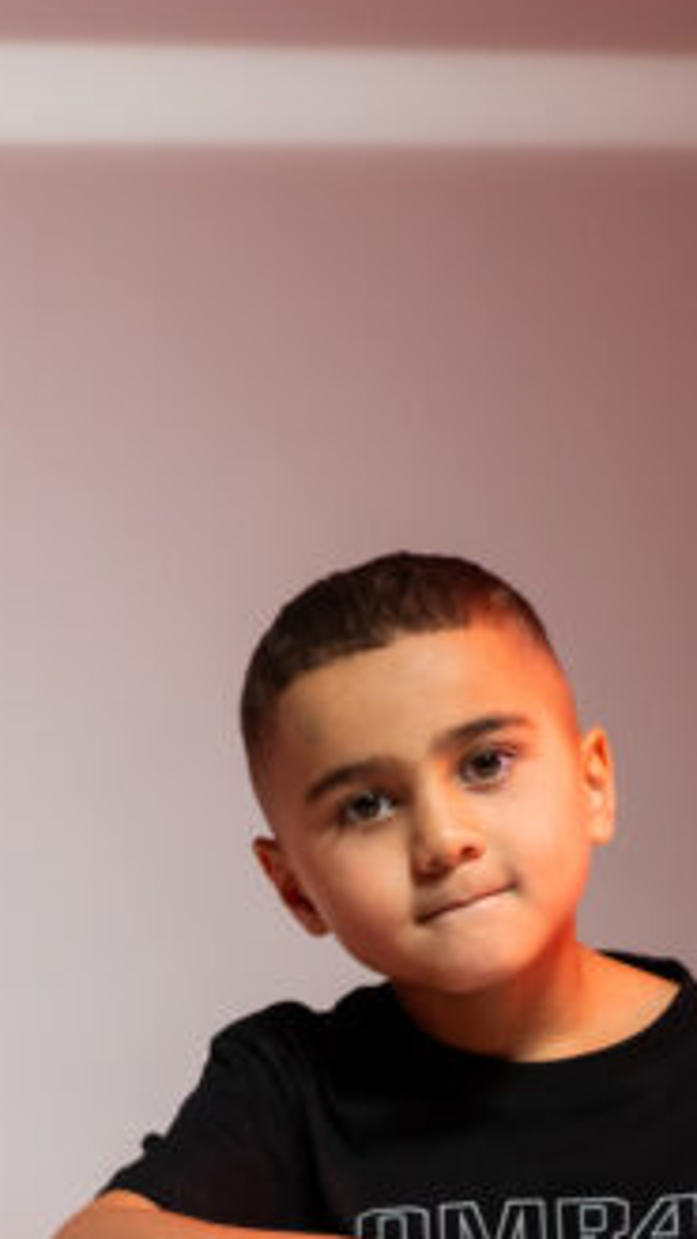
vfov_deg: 24.2
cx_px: 320
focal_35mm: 83
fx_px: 2728
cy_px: 1311
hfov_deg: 14.6
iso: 640
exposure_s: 1/160
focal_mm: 29
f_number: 6.3
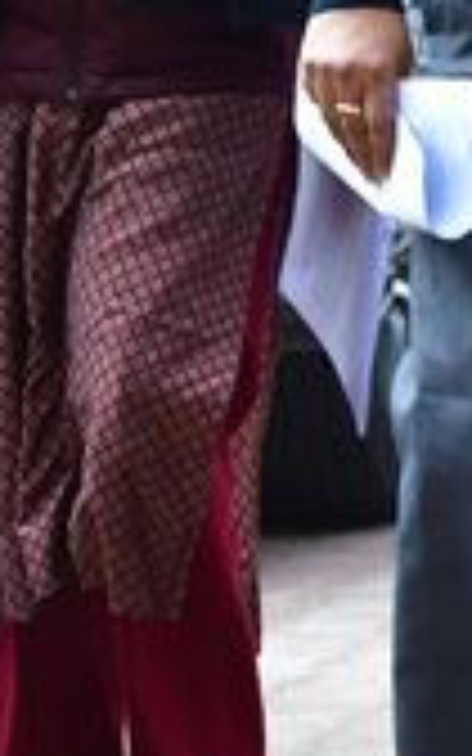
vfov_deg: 4.1
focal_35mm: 511
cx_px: 1483
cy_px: -65
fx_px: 10517
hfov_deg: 2.5
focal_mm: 70
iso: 500
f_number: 5.6
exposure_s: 1/125
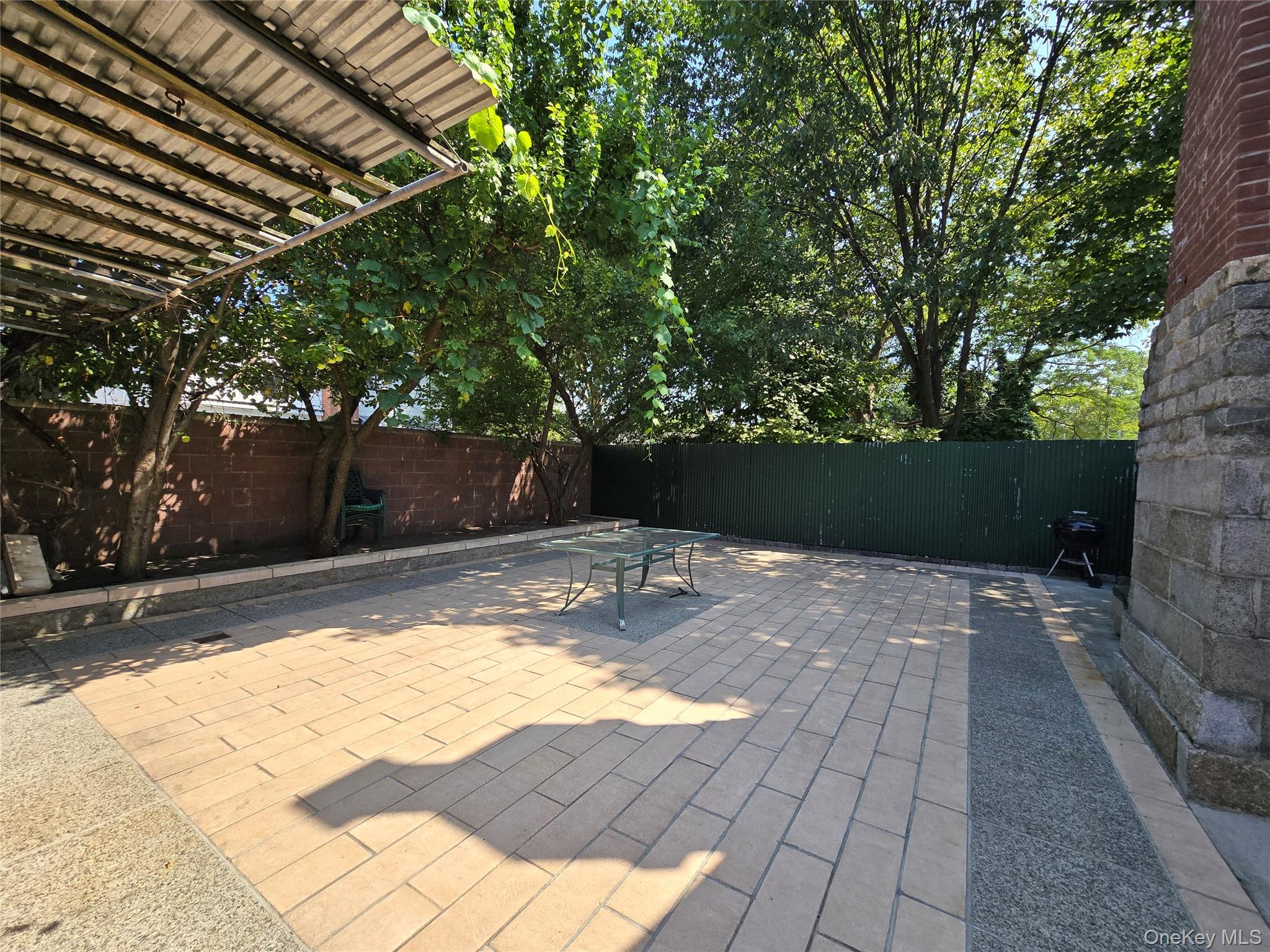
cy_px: 476
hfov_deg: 106.2
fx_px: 477
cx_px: 635
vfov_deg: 89.9
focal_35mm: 13
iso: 50
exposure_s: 1/871
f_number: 2.2
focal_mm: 2.2
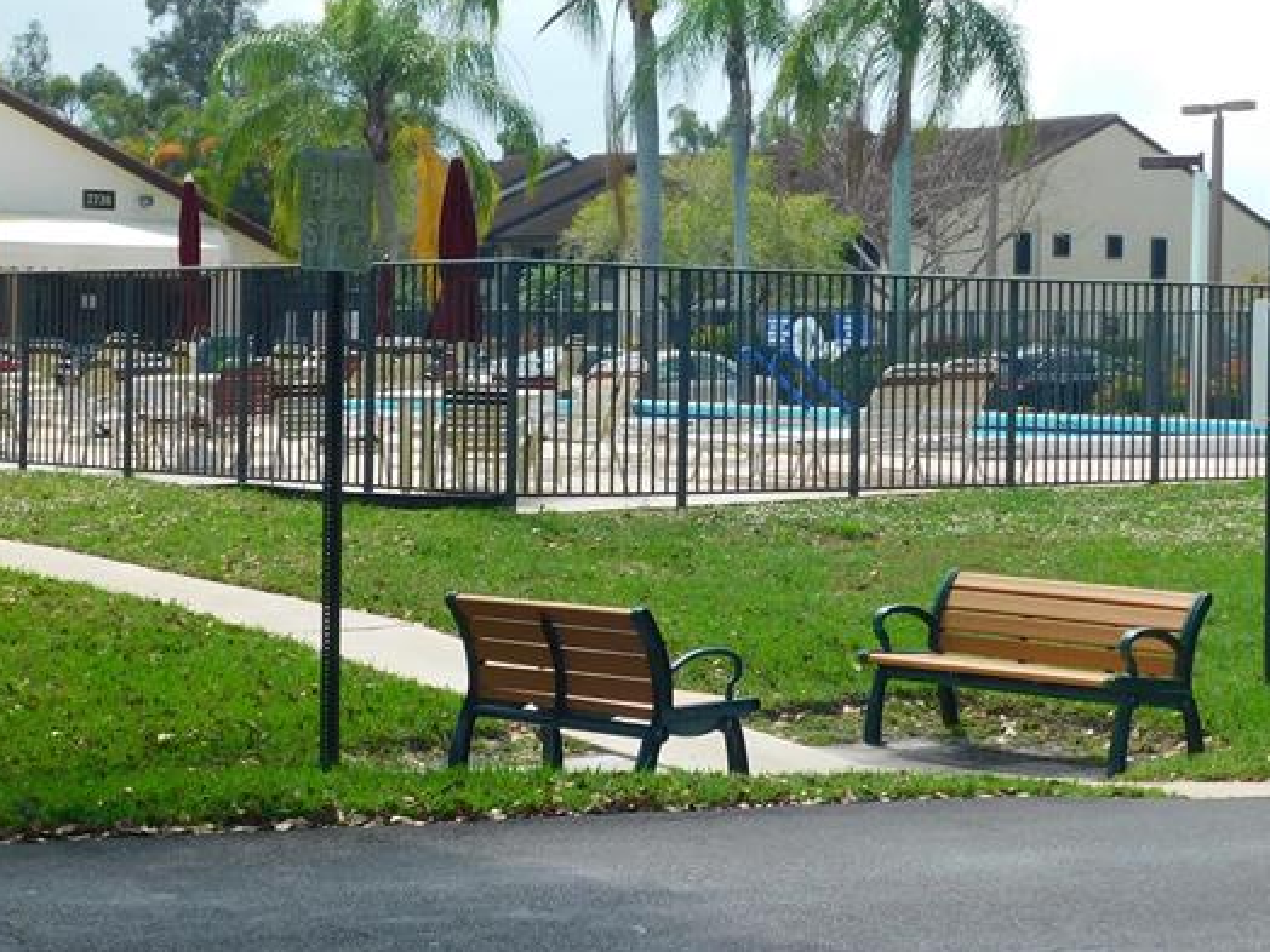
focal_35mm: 88
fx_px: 3229
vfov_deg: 16.8
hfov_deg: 22.3
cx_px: 611
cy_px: 400
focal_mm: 8
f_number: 3.7
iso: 125
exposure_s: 1/800
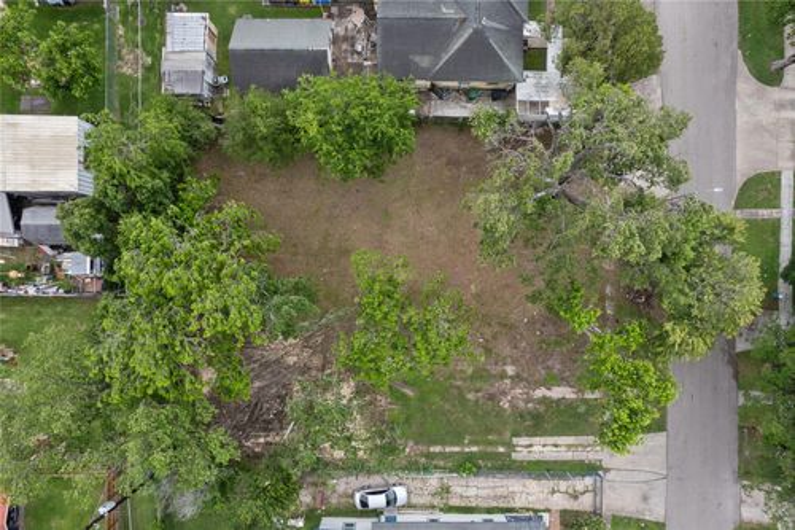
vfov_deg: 57.2
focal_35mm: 22
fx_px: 486
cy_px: 265
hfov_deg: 78.6
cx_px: 398
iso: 100
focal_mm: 8.38
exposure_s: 1/250
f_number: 2.8
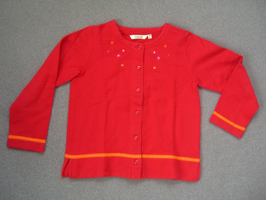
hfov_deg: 49.0
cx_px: 133
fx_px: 292
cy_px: 100
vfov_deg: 37.7
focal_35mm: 38
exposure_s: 1/13
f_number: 2.8
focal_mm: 7.9
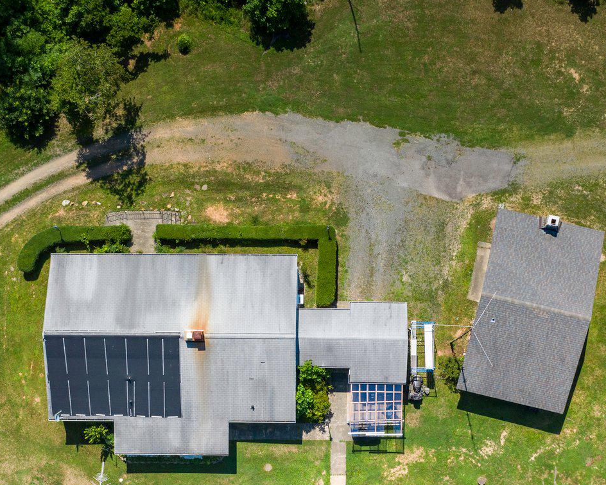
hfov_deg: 33.0
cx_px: 306
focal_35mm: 57
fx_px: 1022
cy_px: 382
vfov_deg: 26.2
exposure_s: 1/640
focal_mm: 10.26
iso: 100
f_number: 4
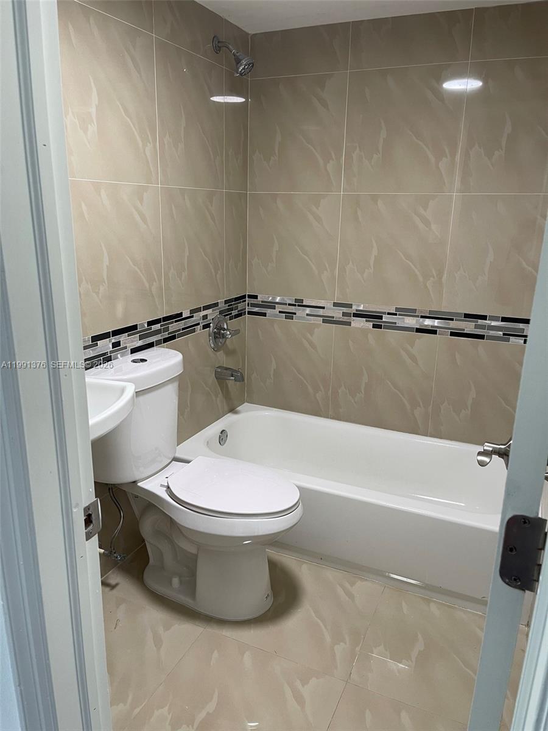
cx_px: 274
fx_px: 549
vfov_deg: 67.3
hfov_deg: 53.1
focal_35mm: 26
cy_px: 366
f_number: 1.6
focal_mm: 5.1
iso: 80
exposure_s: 1/60
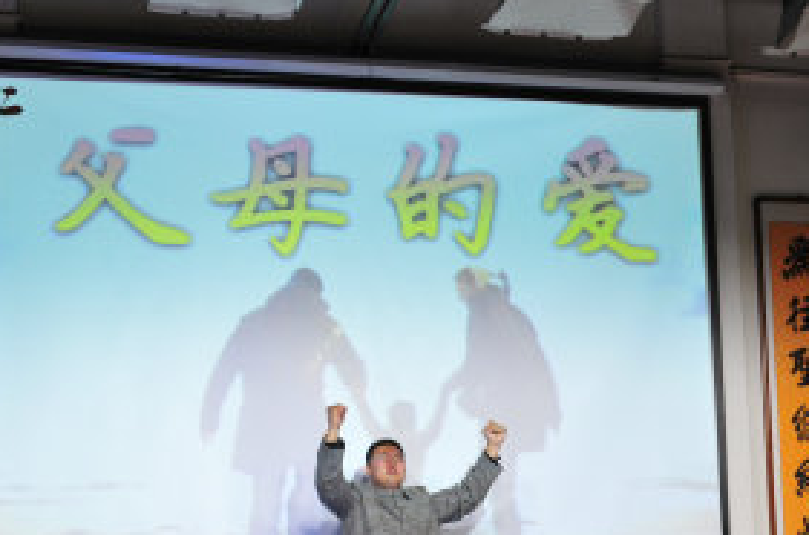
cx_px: 351
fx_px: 1525
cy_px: 459
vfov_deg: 19.6
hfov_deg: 29.7
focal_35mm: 68
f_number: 3.2
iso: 640
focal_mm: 26
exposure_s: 1/40
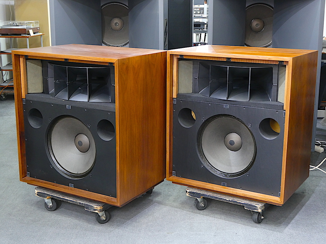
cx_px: 163
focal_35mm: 50
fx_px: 471
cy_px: 122
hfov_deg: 38.2
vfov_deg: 29.1
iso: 200
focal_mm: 9
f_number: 4.1
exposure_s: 1/3.2
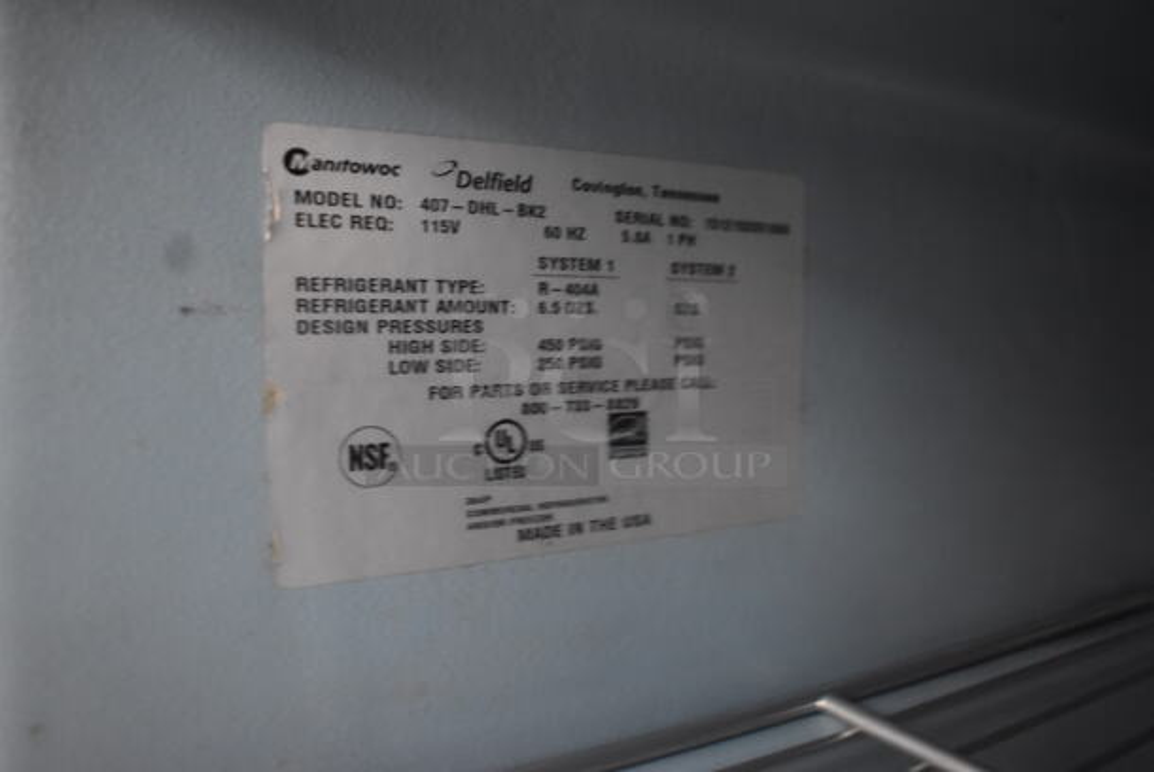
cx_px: 577
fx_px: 866
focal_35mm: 27
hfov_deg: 67.3
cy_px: 386
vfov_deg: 48.0
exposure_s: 1/60
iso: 2500
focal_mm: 18
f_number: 4
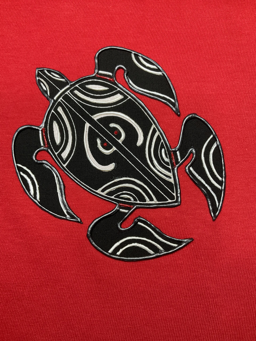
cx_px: 128
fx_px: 286
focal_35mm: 29
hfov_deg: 48.2
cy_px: 170
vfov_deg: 61.7
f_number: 1.8
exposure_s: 1/60
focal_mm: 3
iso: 100
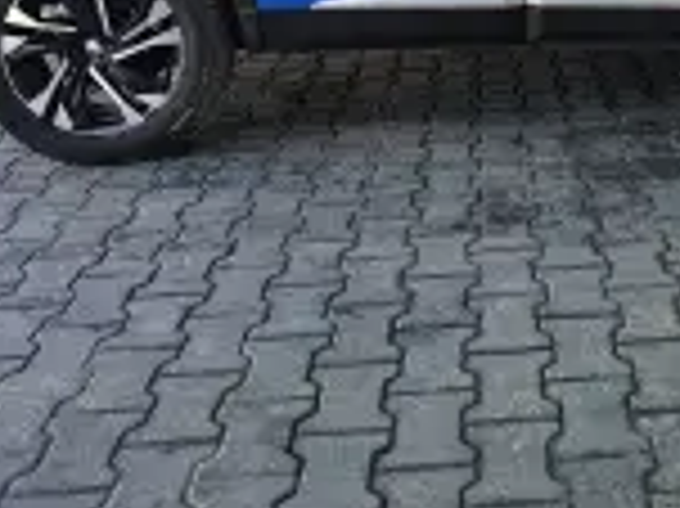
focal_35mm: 55
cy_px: -63
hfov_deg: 33.7
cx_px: 563
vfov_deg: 24.6
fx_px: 1080
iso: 50
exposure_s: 1/190
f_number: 1.7
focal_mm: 6.3
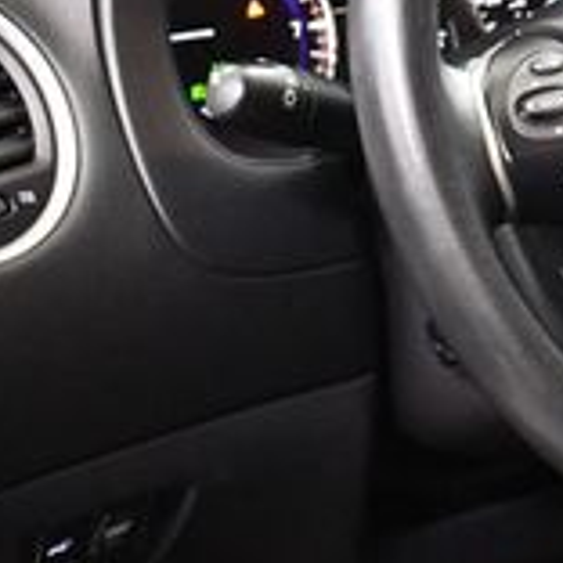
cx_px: 725
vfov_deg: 13.8
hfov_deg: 13.4
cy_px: 155
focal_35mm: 126
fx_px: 2318
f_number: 3.5
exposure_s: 1/60
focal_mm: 18
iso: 4000
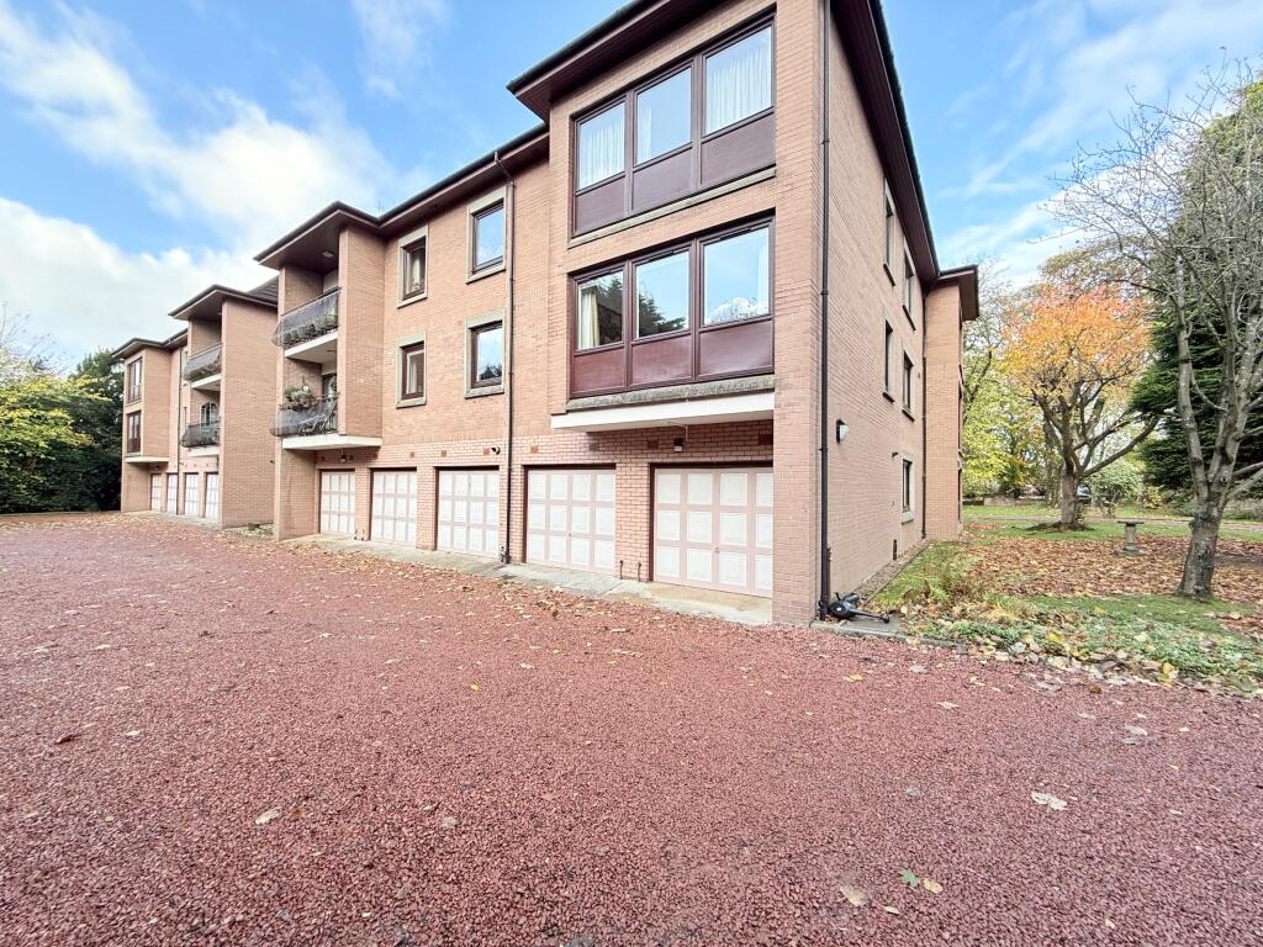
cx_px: 632
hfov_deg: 102.1
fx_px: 511
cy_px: 474
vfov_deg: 85.7
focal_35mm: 14
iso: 64
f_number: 2.2
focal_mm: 2.22
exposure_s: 1/213
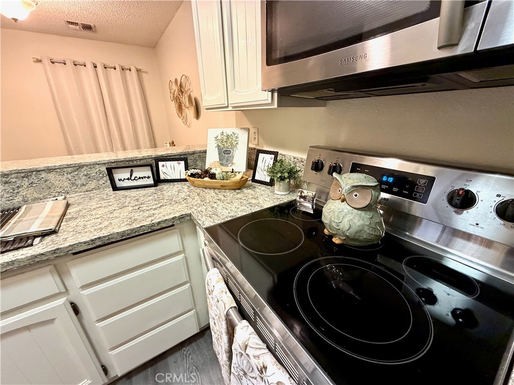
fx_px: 208
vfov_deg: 85.7
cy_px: 192
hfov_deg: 102.1
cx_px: 257
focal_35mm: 14
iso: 640
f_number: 2.2
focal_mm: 2.22
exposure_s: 1/60
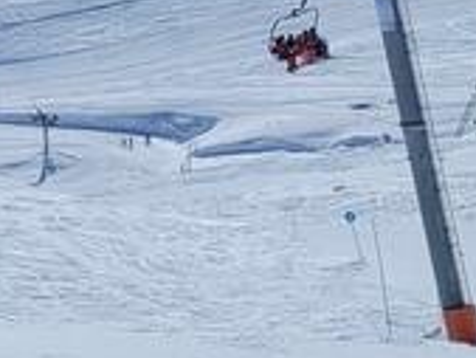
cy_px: -300
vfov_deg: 9.0
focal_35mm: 158
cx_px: -608
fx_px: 2174
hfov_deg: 10.9
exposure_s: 1/8262
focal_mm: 5.4
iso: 40
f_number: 1.8
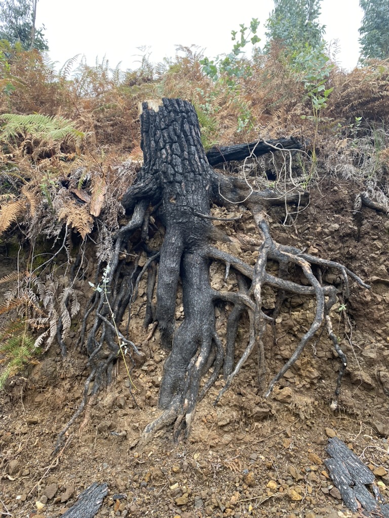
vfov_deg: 67.3
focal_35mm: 26
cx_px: 194
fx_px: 390
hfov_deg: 53.1
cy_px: 259
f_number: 1.8
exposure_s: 1/121
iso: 50
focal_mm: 4.25
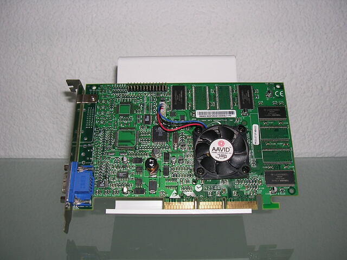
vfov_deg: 37.7
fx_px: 381
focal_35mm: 38
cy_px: 130
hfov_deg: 49.0
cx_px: 174
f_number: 2.8
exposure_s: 1/60.1
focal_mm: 5.8
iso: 50
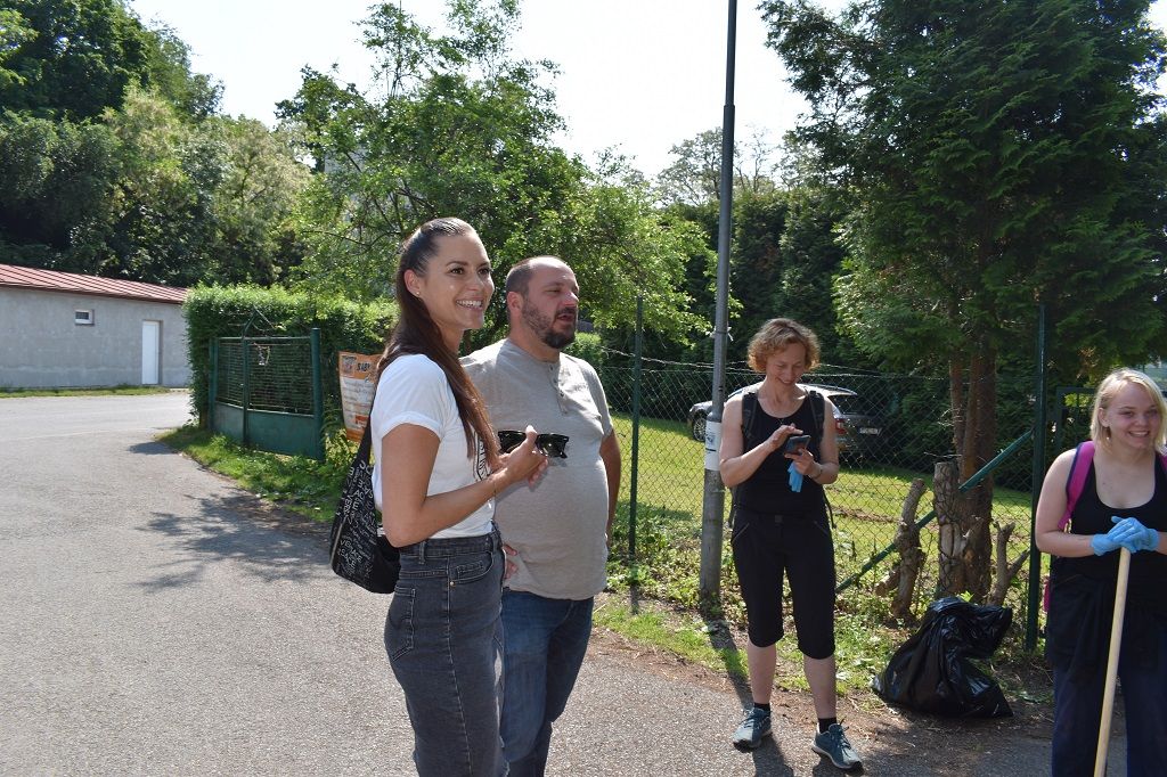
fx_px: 875
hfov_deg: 67.4
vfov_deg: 47.9
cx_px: 584
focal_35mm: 27
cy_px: 388
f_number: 8
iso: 100
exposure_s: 1/200
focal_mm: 18
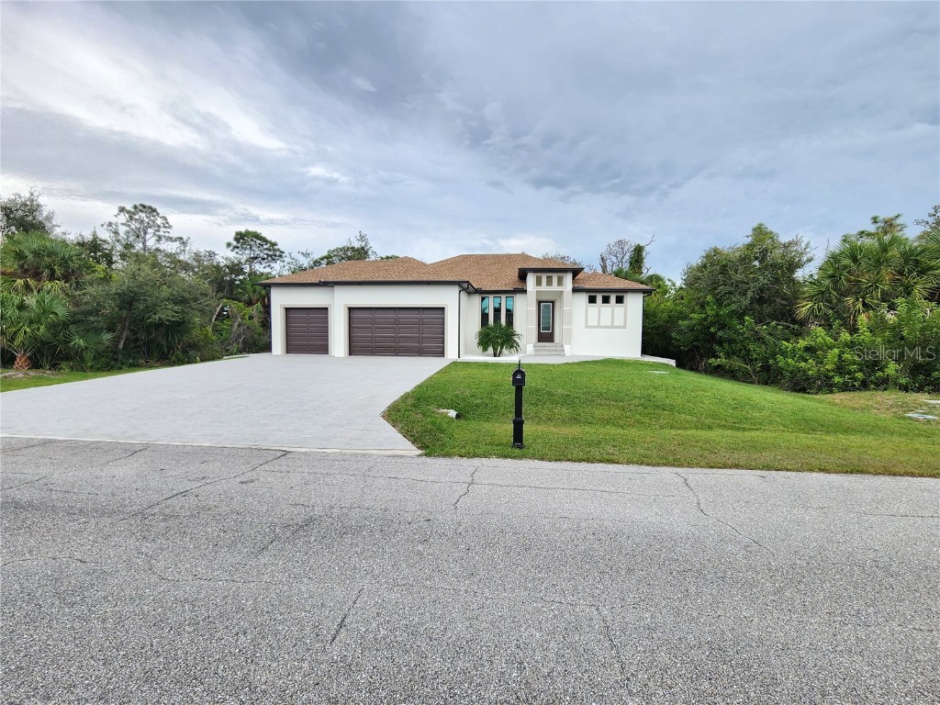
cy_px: 352
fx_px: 353
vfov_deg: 89.9
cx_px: 470
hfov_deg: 106.2
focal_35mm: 13
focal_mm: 2.2
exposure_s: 1/204
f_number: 2.2
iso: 50
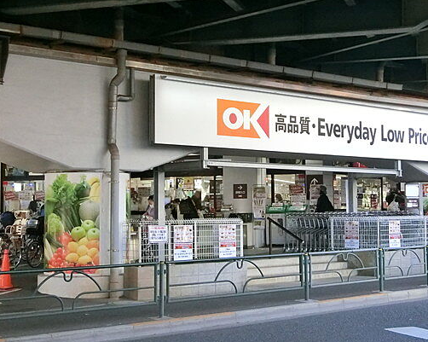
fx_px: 836
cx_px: 244
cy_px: 155
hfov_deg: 28.7
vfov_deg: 23.1
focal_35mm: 66
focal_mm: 11.4
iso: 1600
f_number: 4.5
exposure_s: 1/500
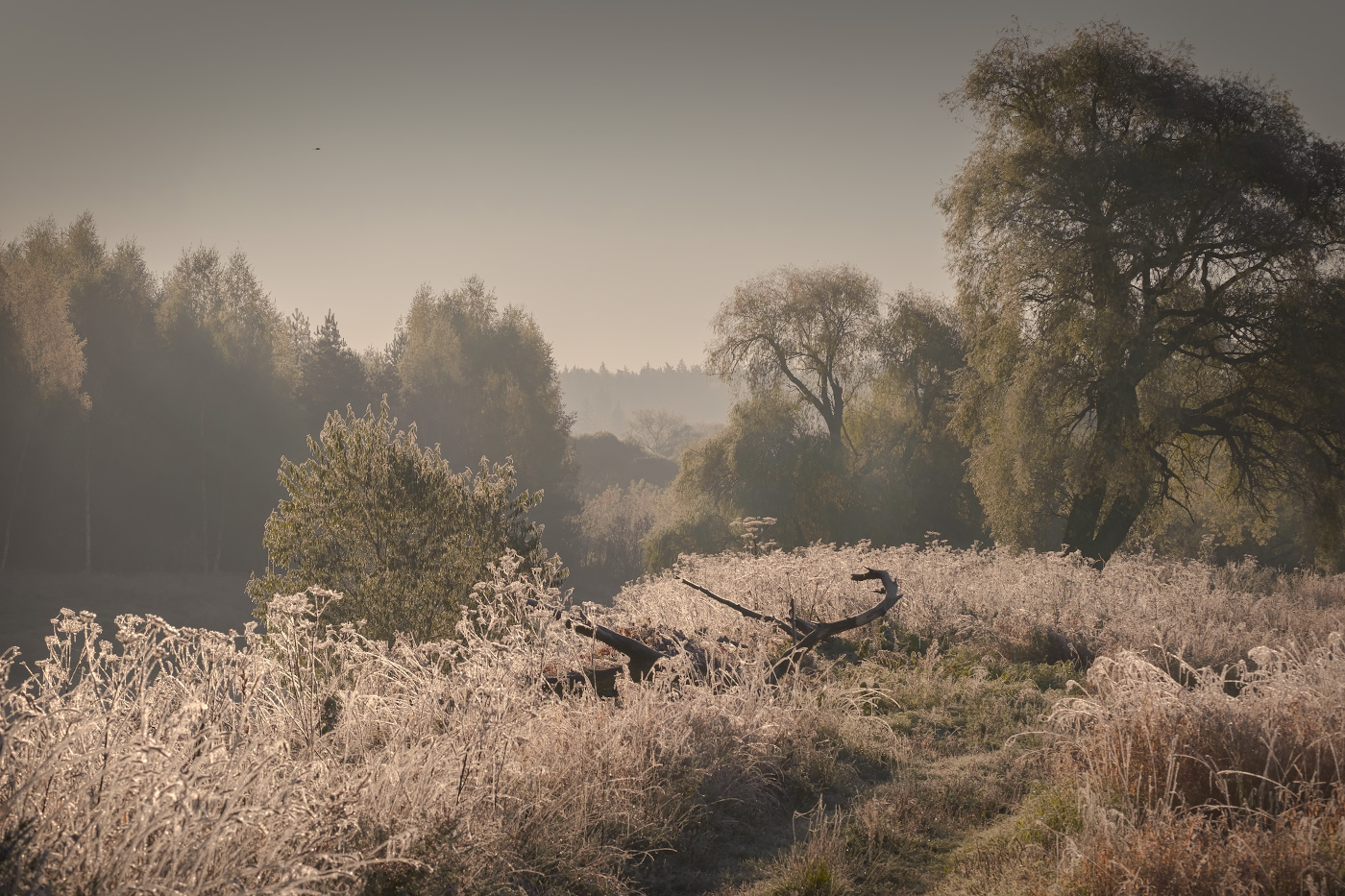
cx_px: 672
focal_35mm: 116
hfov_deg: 17.6
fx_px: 4333
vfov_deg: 11.8
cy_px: 448
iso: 400
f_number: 11
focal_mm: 77.3
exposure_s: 1/600
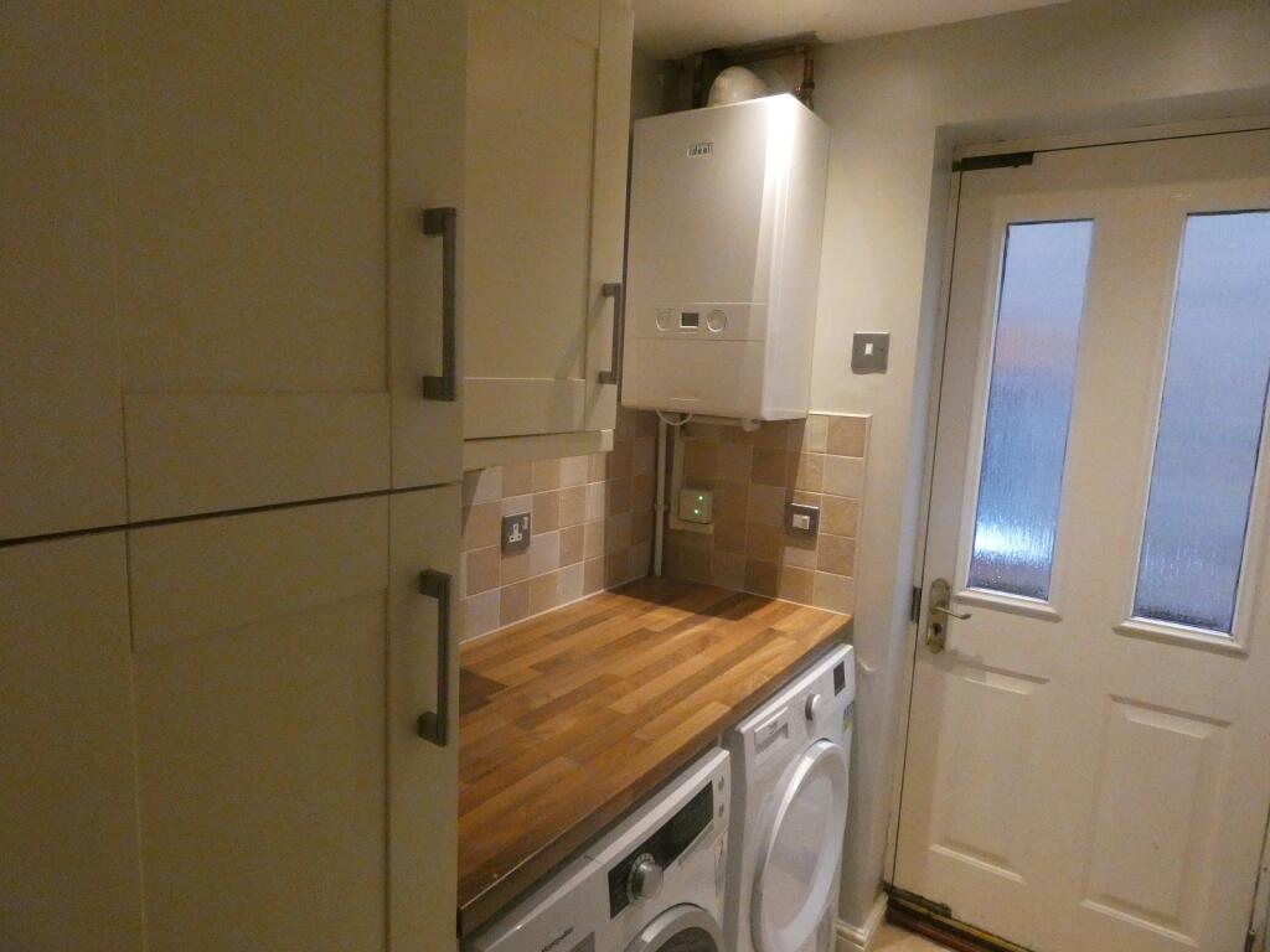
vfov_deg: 66.0
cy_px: 476
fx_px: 734
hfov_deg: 81.7
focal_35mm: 20
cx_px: 635
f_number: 2.8
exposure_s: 1/125
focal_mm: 3.6
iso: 1250
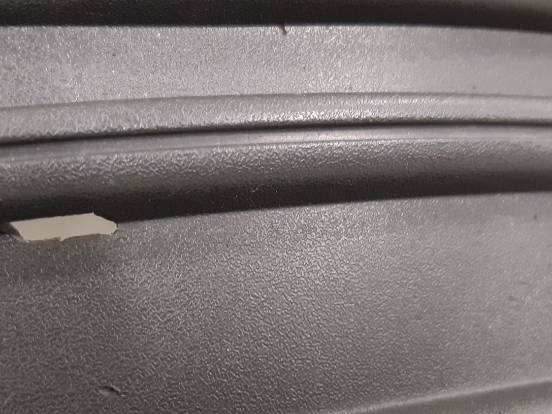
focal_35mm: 49
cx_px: 223
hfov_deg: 38.8
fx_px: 781
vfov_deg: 29.5
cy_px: 260
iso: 320
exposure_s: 1/25
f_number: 1.7
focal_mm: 3.93
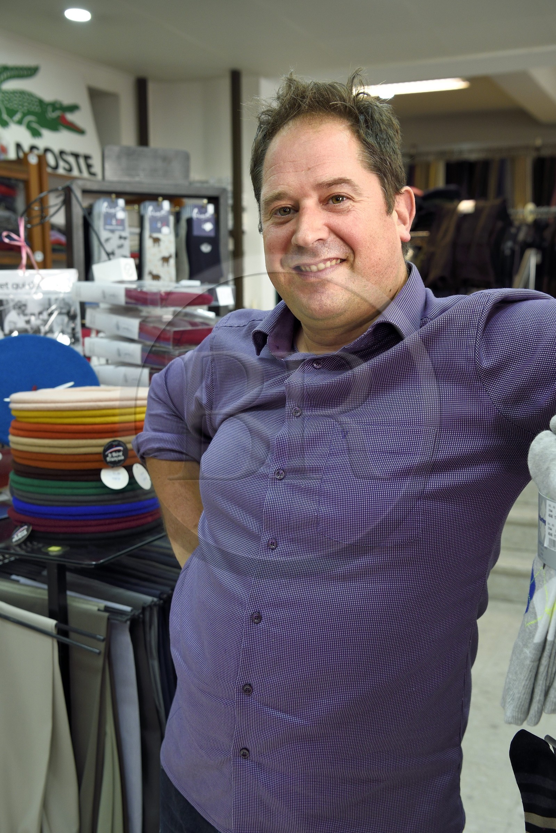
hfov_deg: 33.4
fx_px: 927
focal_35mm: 40
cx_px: 278
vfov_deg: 48.5
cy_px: 416
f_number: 6.3
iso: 800
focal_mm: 40
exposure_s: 1/60
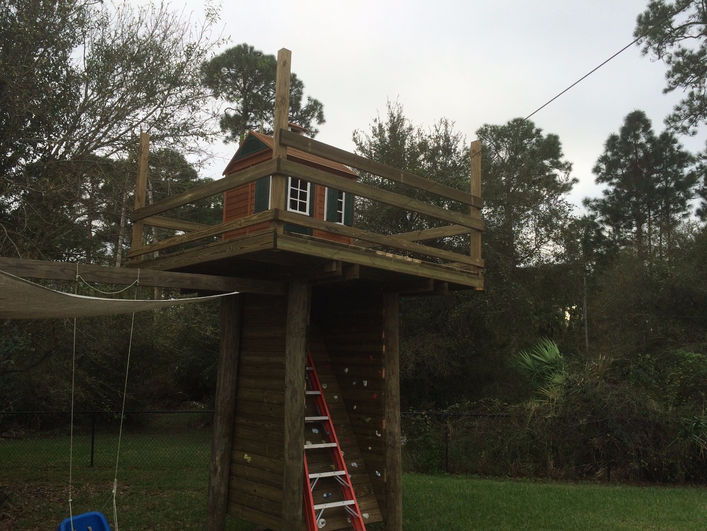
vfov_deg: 48.2
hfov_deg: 61.7
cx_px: 354
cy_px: 266
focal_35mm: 29
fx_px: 592
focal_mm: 4.15
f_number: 2.2
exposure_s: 1/299
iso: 32
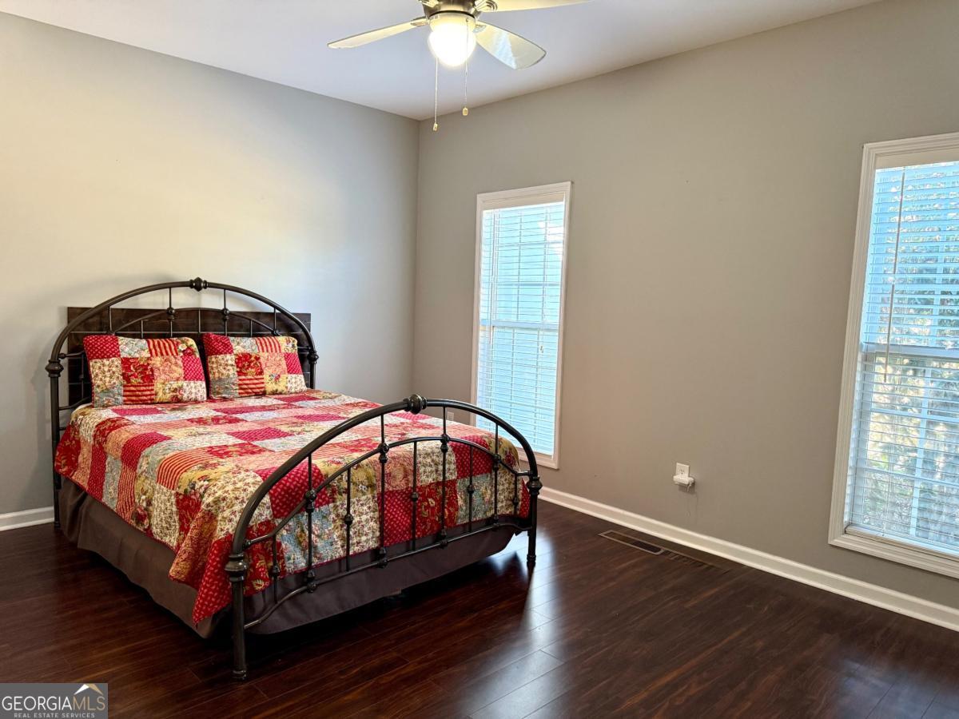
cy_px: 360
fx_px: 665
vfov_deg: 56.8
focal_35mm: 24
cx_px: 480
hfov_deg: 71.6
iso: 400
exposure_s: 1/60
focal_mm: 6.76
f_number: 1.78
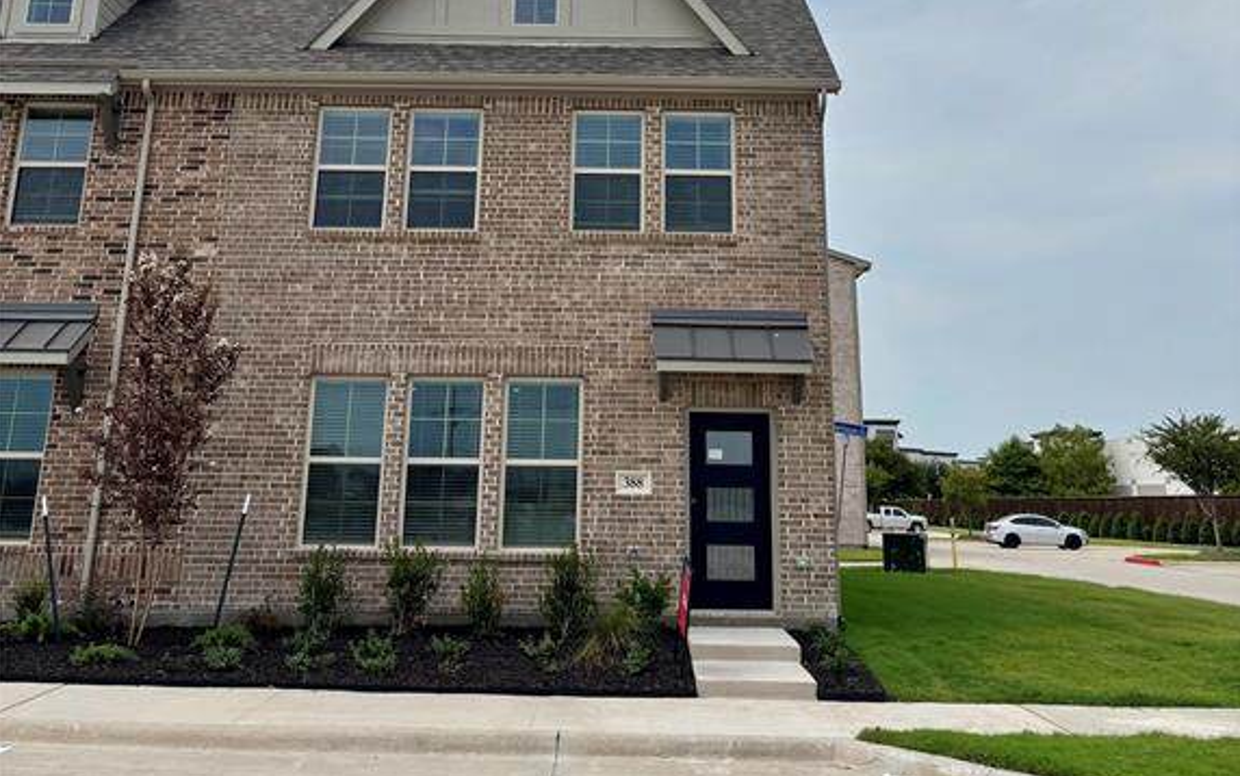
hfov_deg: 52.7
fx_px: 1251
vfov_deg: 32.9
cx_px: 622
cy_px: 95
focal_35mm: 37
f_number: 1.6
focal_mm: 5.96
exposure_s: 1/7692
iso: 50
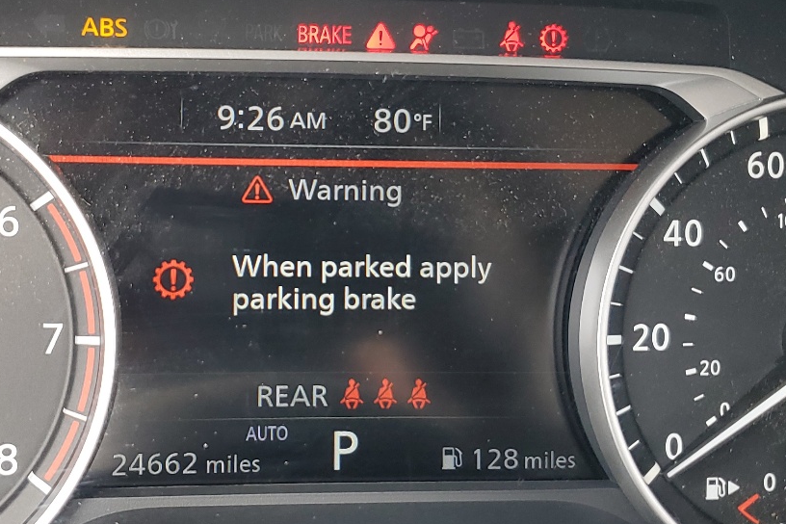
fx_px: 1157
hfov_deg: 37.3
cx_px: 305
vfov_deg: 25.5
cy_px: 234
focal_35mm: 53
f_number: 1.5
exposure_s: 1/120
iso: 58
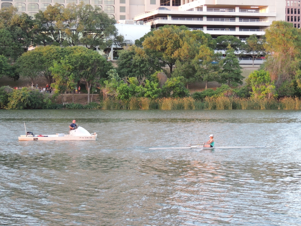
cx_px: 150
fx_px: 870
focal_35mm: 100
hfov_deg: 19.6
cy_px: 113
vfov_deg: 14.8
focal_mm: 17.8
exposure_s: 1/50
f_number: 4.1
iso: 400
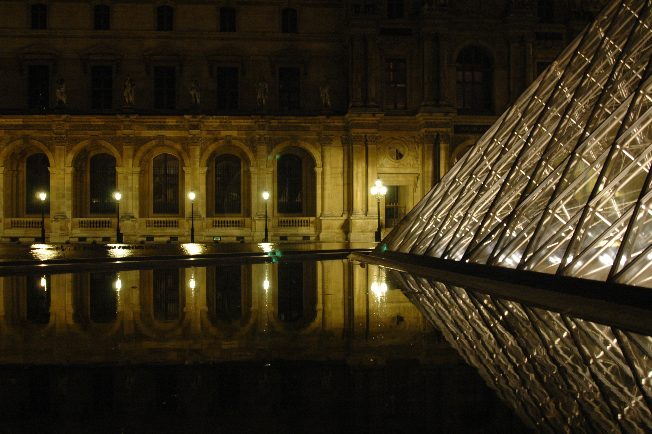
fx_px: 760
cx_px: 326
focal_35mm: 42
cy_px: 217
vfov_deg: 31.8
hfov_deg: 46.4
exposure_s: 1/6
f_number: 3.5
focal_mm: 28
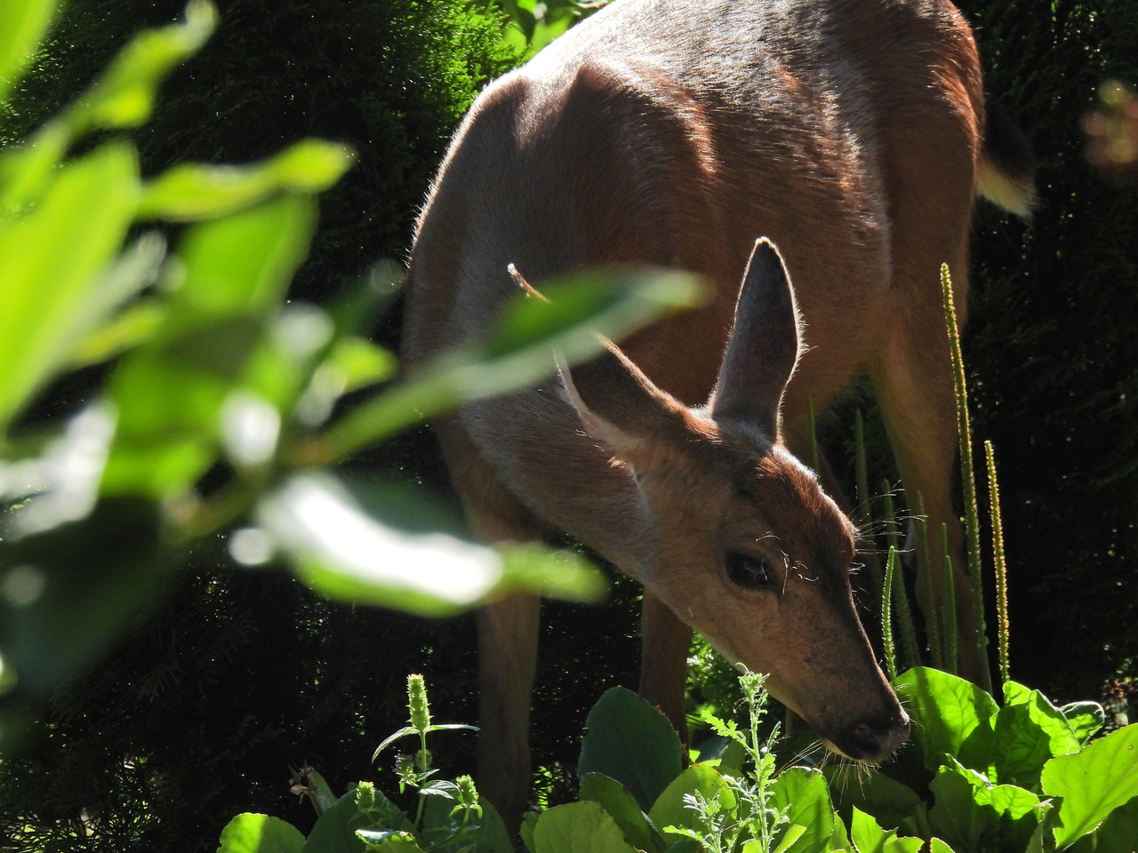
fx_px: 23012
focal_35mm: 700
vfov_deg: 2.1
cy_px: 426
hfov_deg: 2.8
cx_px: 569
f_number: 5.6
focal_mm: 125
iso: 280
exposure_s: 1/500
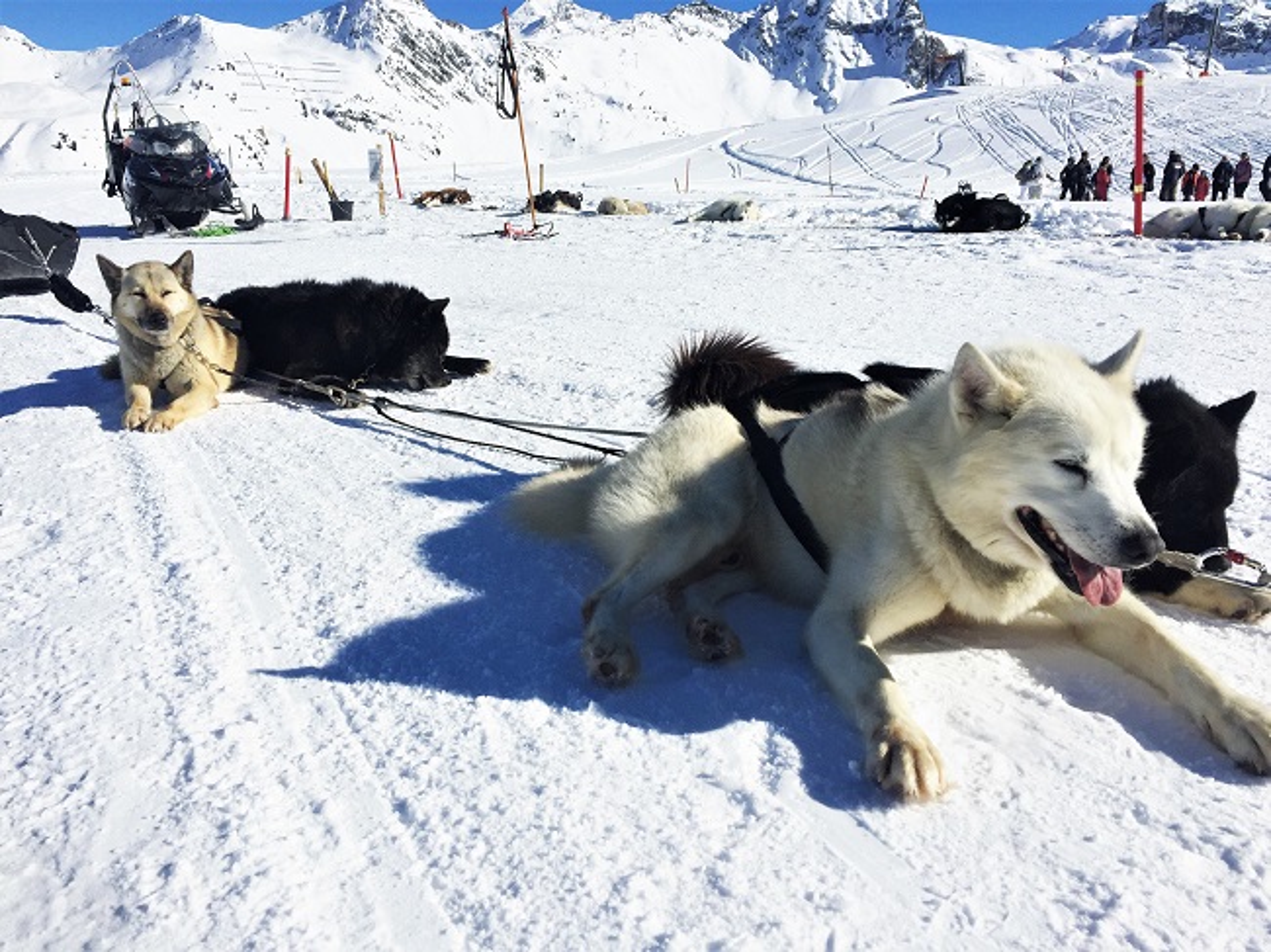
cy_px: 476
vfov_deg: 48.2
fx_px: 1064
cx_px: 636
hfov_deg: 61.7
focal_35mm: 29
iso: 32
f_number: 2.2
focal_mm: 4.15
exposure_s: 1/6623
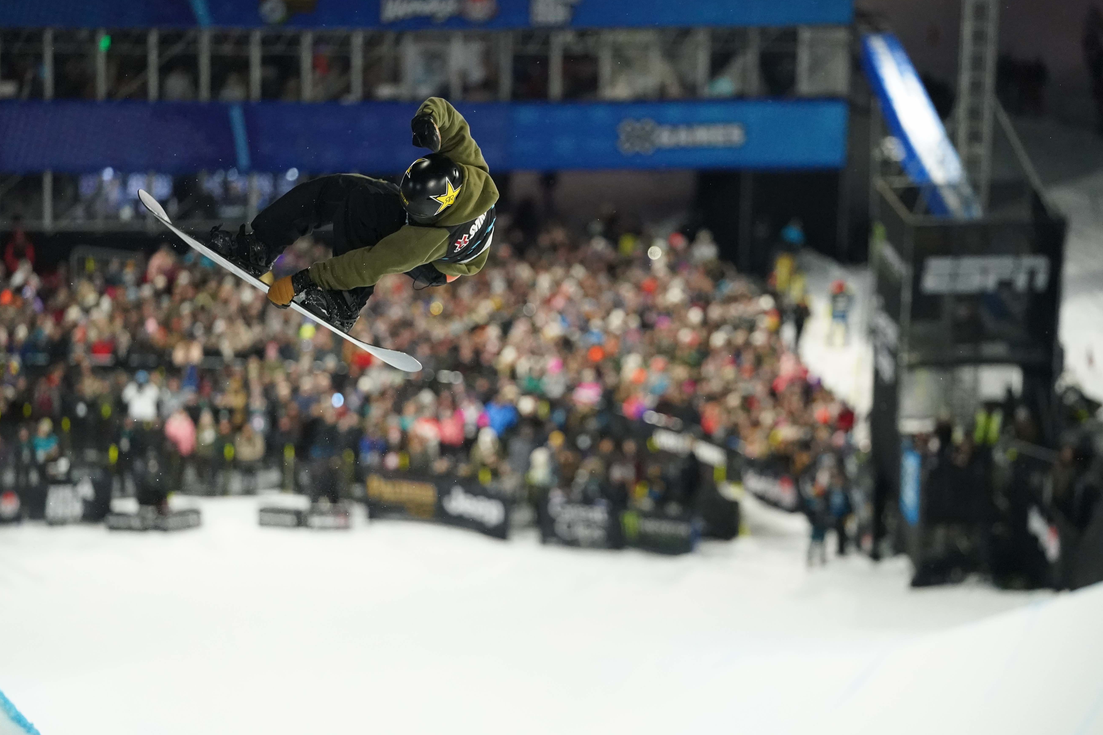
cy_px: 418
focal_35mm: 220
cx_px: 569
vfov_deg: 6.2
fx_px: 6740
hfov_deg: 9.4
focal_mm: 191
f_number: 3.2
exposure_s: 1/3200
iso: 8000
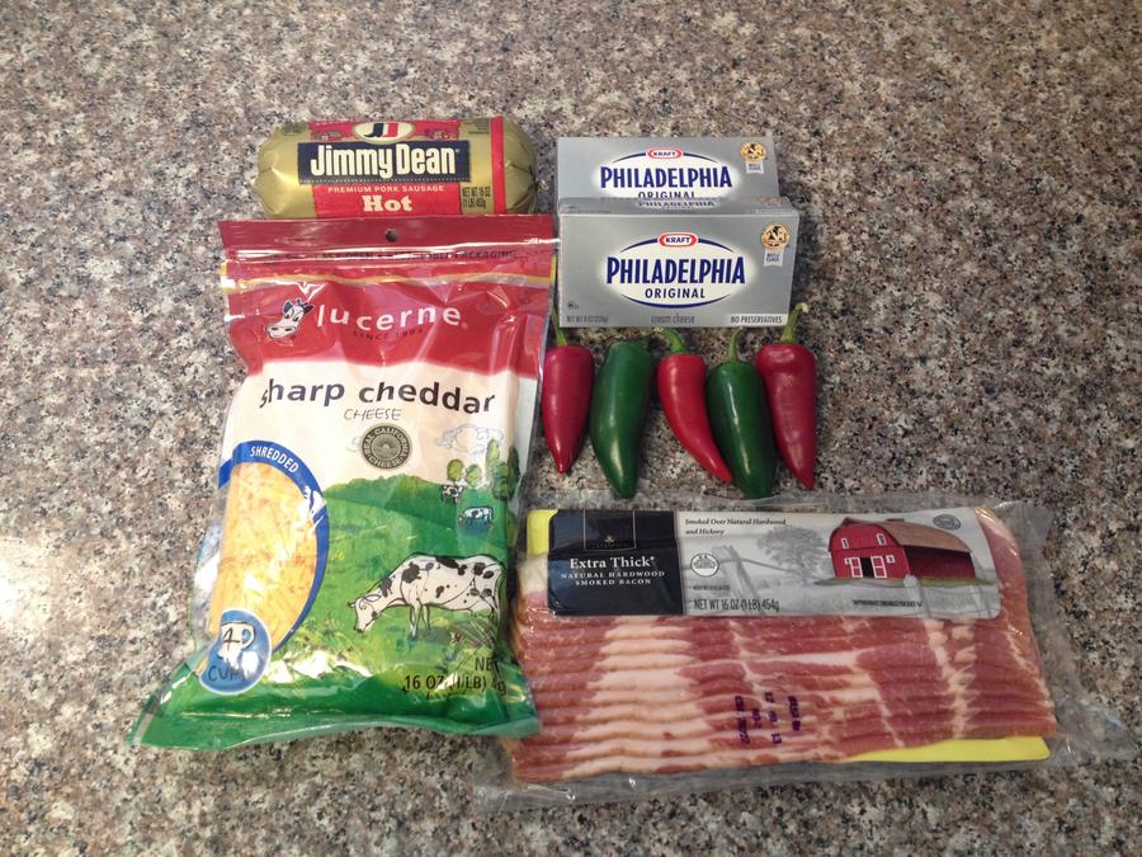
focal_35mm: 35
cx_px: 571
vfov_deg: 40.7
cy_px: 428
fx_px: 1155
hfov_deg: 52.6
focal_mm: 4.28
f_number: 2.4
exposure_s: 1/20
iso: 125
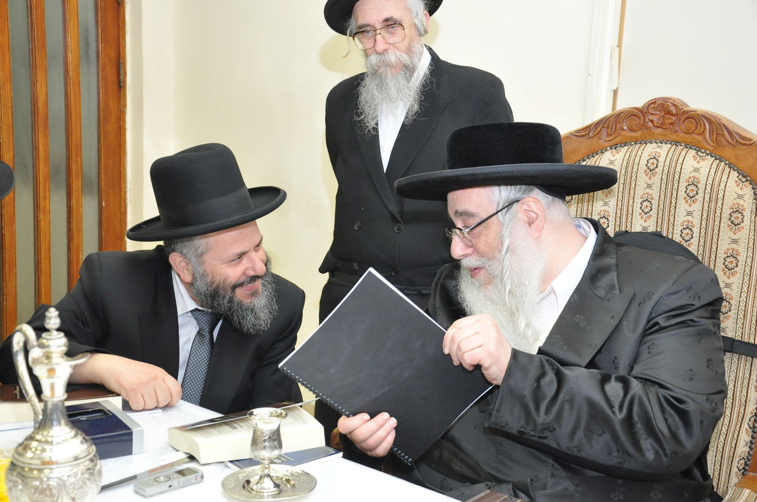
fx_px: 1071
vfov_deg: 26.4
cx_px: 378
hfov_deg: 38.9
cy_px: 251
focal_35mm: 51
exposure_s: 1/100
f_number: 5
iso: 1250
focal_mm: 34
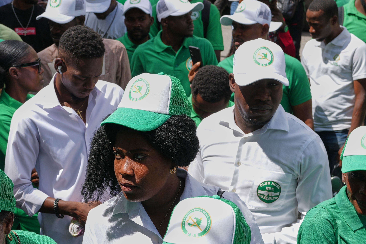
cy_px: 177
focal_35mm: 87
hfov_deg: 23.3
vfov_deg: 15.7
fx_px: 884
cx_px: 122
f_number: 7.1
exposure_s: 1/160
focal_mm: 43
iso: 50
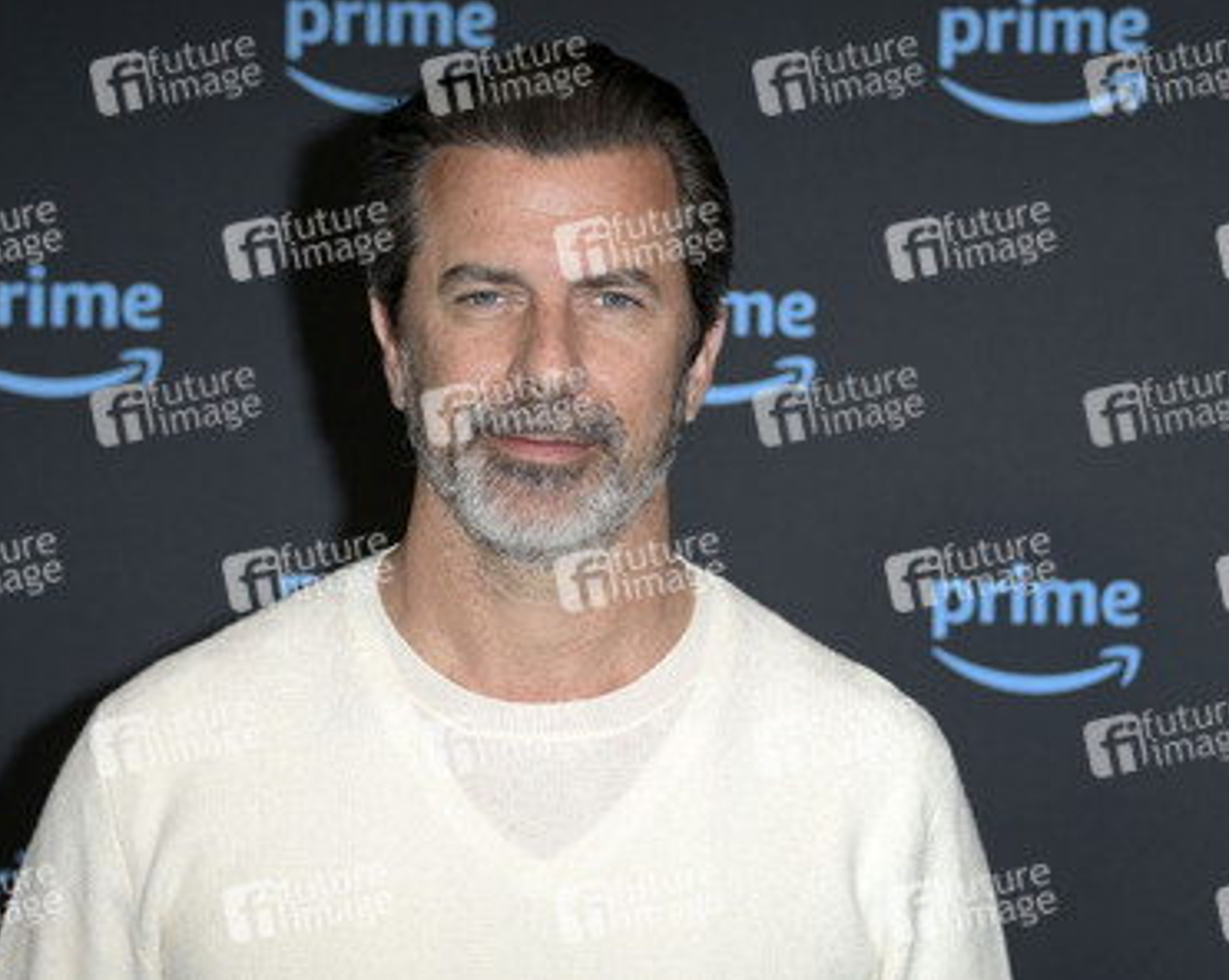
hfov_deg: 18.3
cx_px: 552
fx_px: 3815
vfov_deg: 14.6
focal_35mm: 105
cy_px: 490
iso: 800
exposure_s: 1/250
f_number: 5.6
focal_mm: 92
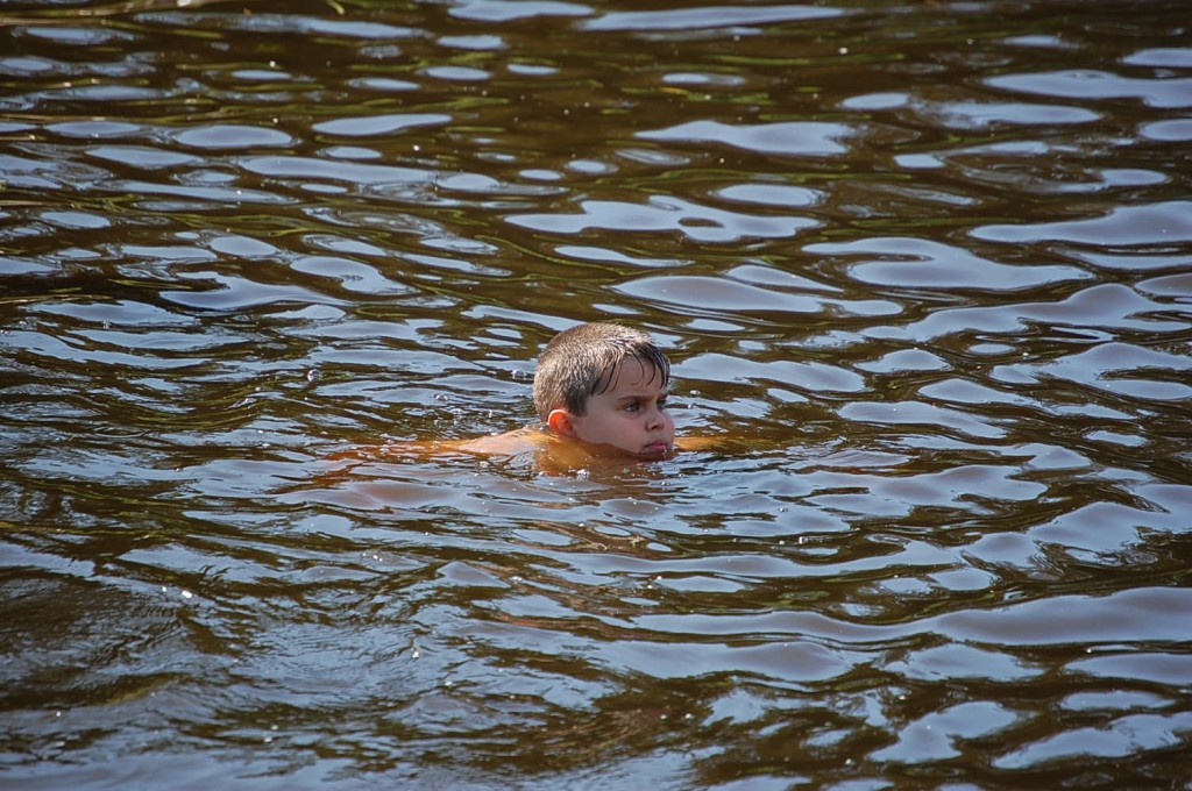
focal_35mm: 300
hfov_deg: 6.9
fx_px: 9921
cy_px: 396
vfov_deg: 4.6
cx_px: 596
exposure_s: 1/250
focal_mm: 200
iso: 200
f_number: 5.6
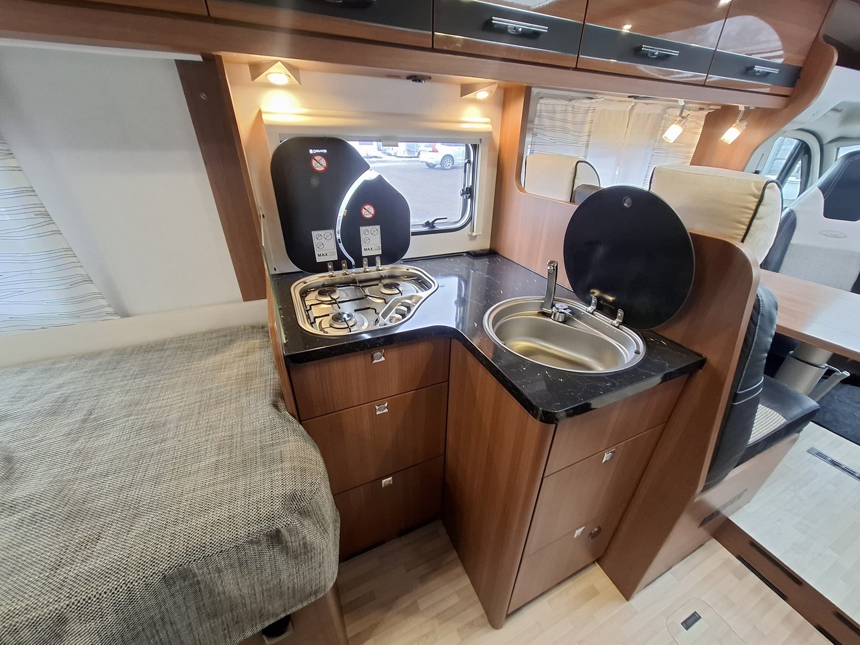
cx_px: 430
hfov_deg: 106.2
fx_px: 323
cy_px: 322
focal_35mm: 13
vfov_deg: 89.9
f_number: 2.2
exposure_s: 1/25
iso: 160
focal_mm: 1.74
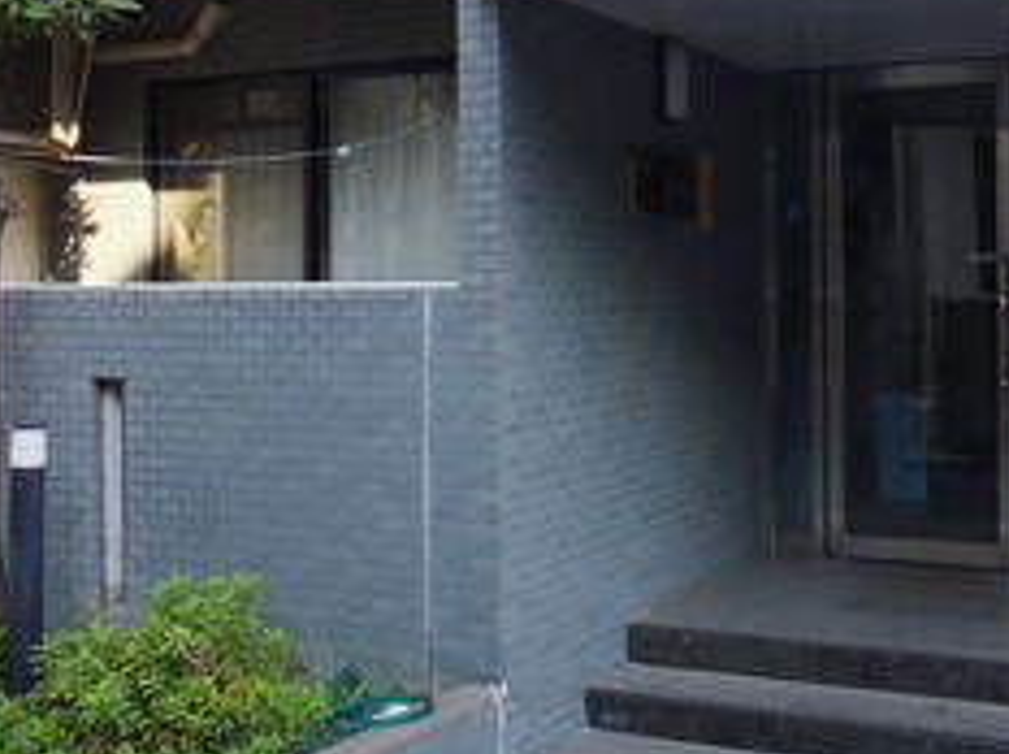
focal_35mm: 49
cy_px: 217
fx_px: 1426
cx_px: 702
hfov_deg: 38.4
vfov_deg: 29.3
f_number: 3.7
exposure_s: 1/40
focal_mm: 4.1
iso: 200
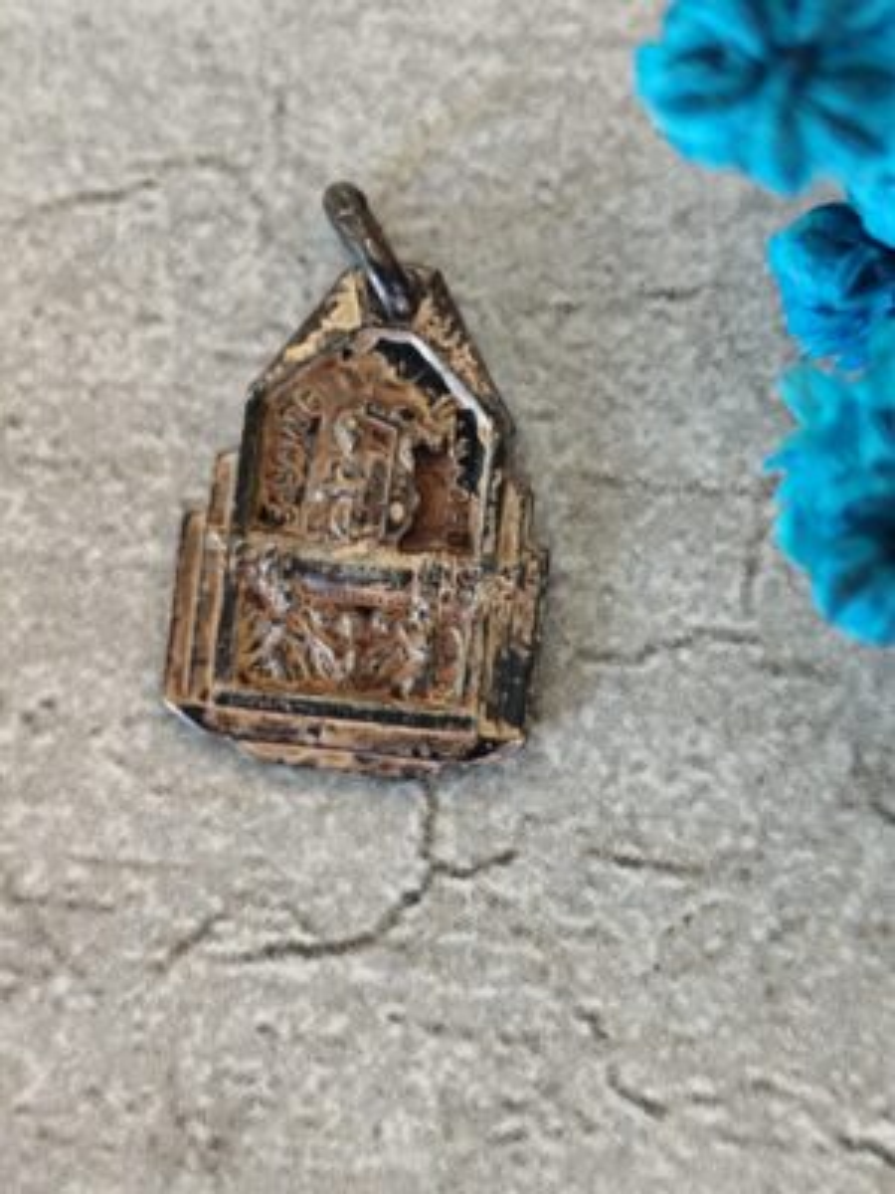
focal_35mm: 93
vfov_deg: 21.1
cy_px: 597
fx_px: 3206
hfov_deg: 15.9
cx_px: 448
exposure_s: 1/25
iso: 320
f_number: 1.65
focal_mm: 6.19
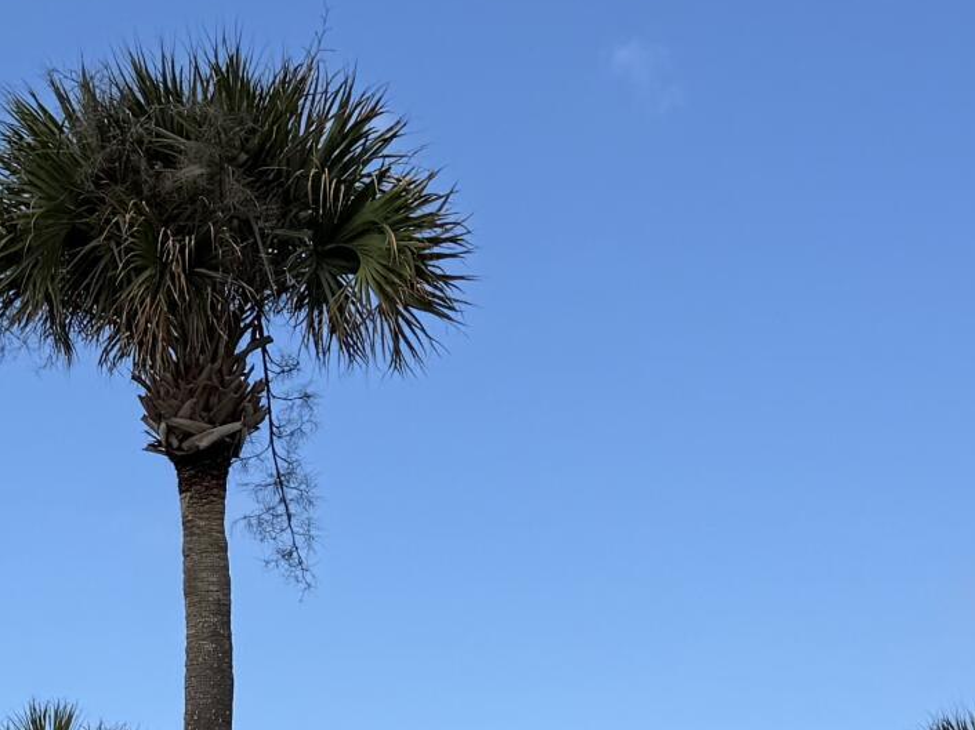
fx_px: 2872
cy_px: 1290
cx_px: -73
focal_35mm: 102
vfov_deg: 13.2
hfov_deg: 18.6
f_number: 1.78
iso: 80
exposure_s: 1/4673
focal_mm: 6.76
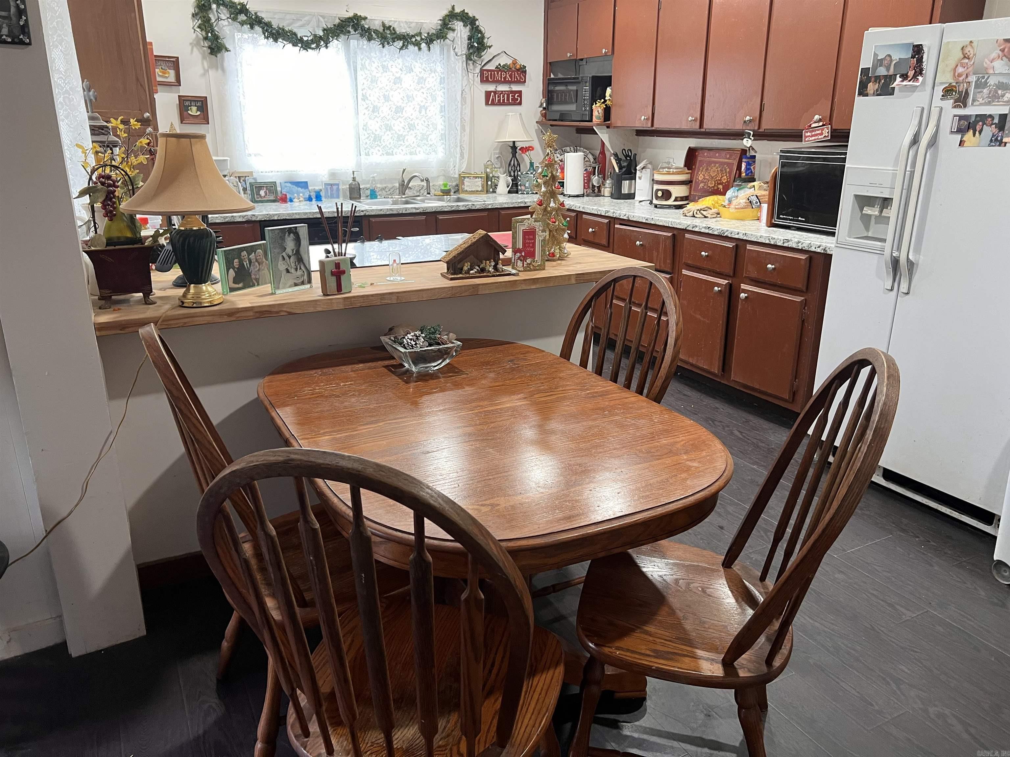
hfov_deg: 67.3
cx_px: 505
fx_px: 759
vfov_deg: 53.1
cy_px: 378
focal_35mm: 26
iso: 125
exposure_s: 1/60
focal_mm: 5.7
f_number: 1.5
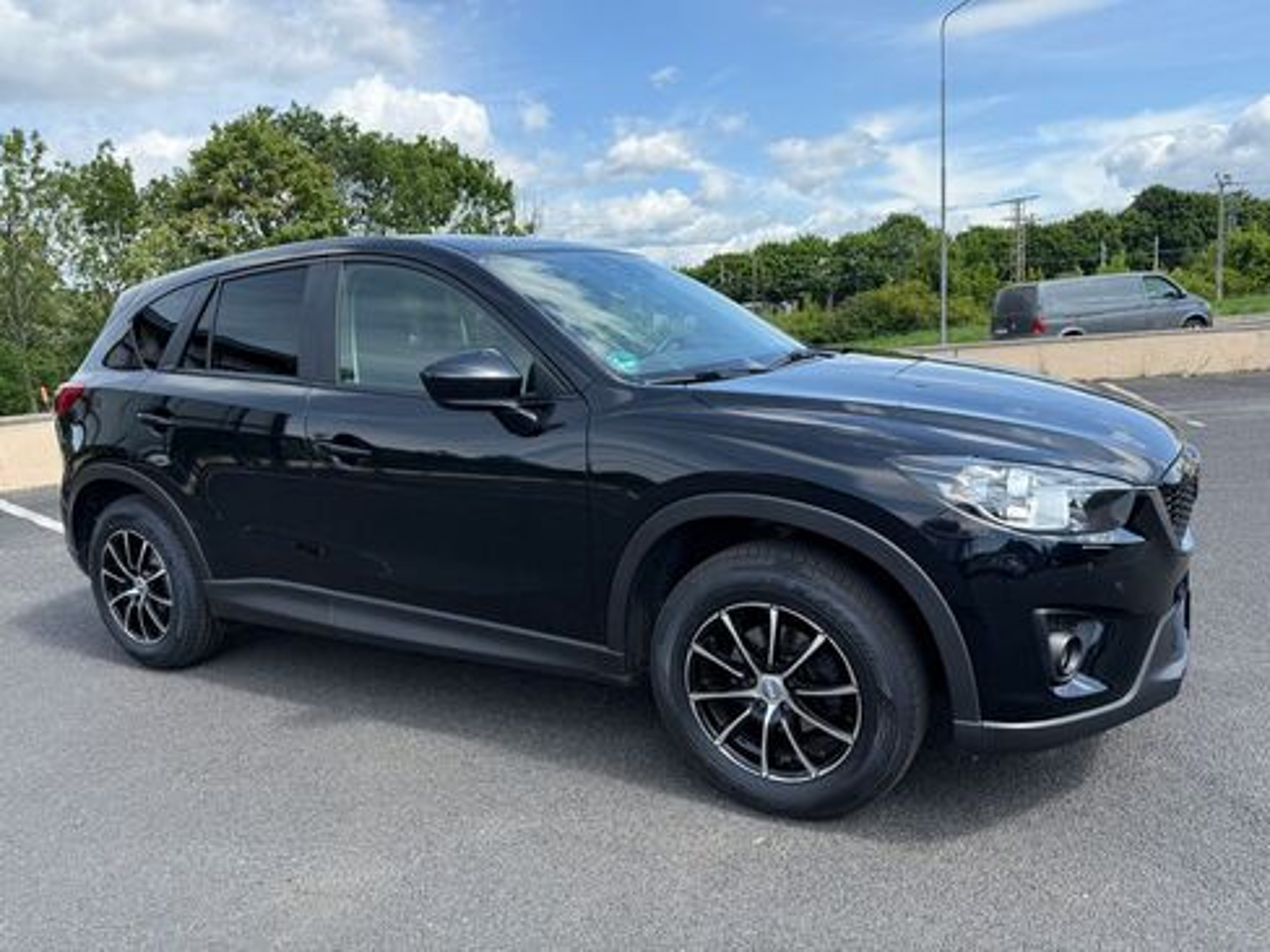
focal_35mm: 24
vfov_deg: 56.8
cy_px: 476
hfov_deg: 71.6
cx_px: 635
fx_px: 881
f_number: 1.78
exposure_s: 1/2703
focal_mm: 6.76
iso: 100
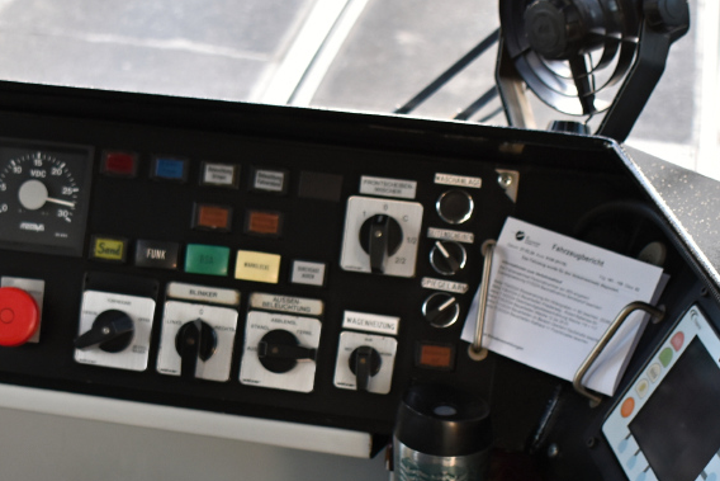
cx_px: 237
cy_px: 397
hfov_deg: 19.8
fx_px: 2060
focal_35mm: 103
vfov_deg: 13.2
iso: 450
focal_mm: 30
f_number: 4.2
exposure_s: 1/60
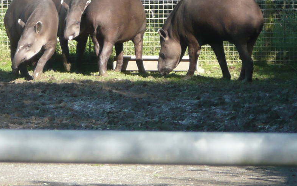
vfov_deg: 2.3
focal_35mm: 575
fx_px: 4655
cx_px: 27
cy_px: 14
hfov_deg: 3.7
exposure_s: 1/160
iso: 100
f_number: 4.8
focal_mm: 29.2
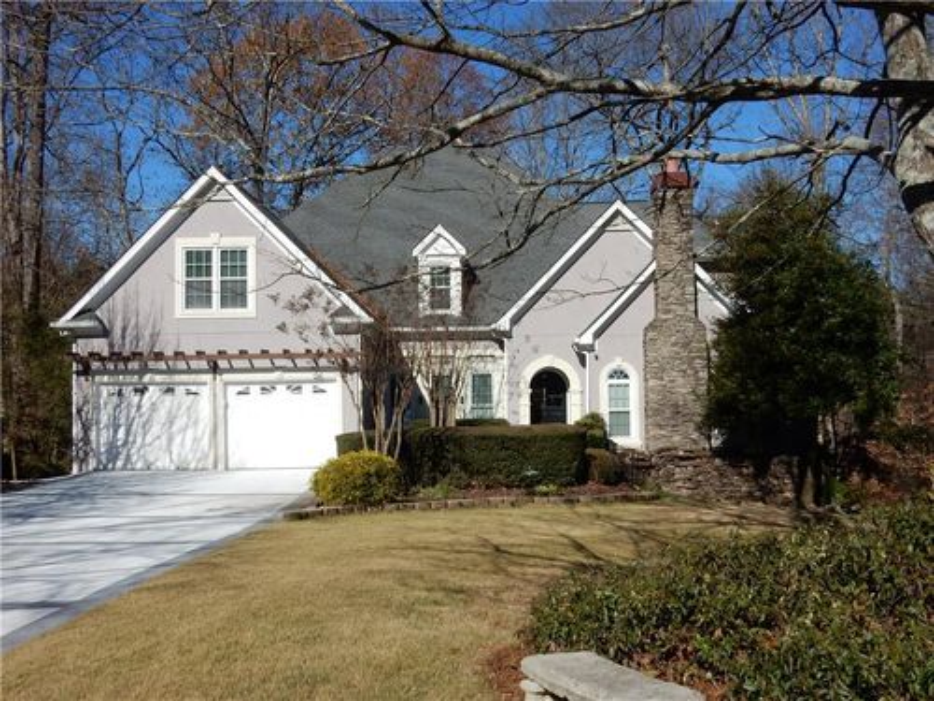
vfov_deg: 39.7
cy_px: 350
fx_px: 971
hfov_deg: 51.4
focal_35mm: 36
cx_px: 467
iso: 125
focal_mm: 6.4
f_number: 4
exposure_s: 1/1600
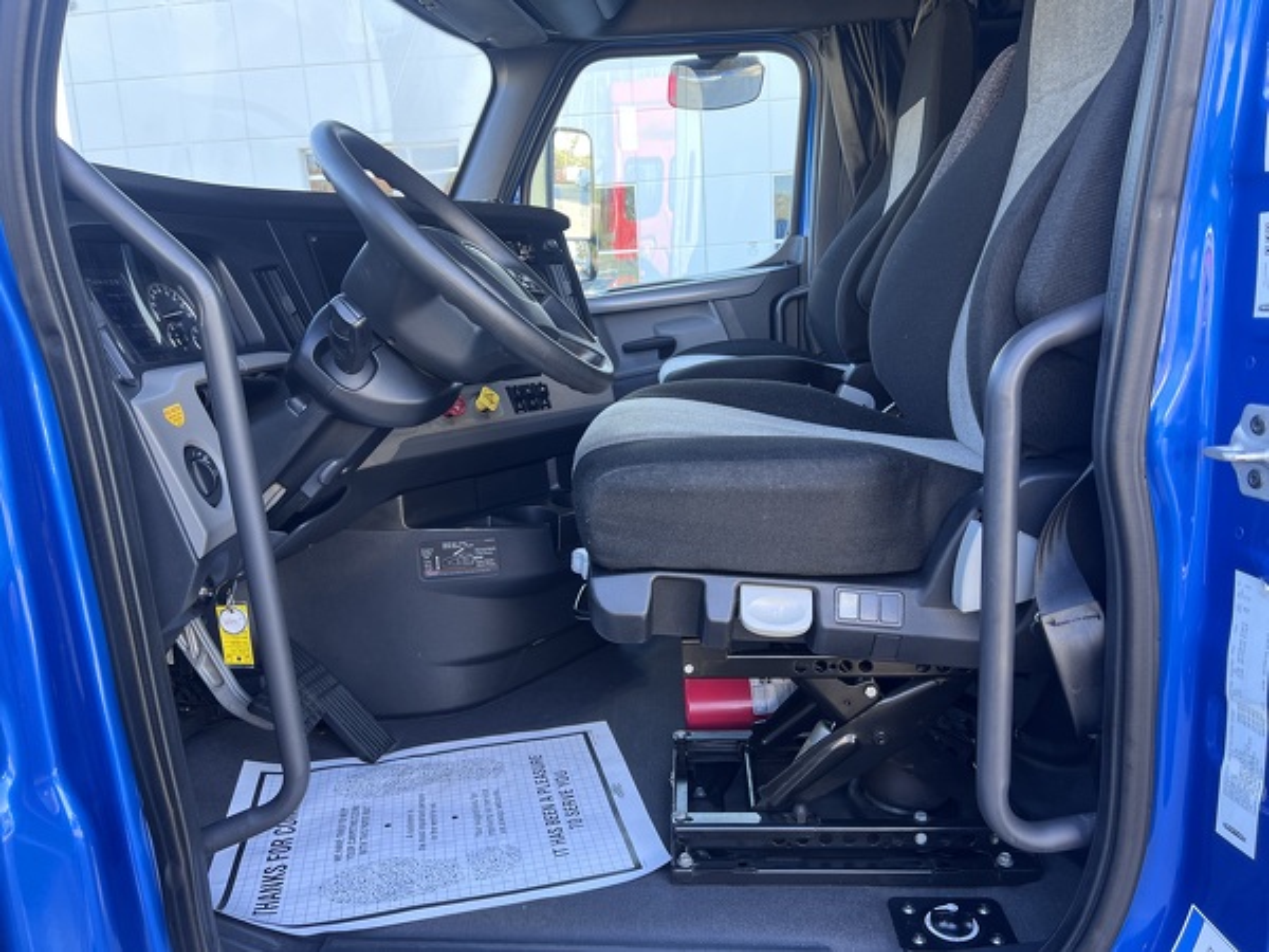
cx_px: 634
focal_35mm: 26
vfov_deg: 53.1
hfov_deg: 67.3
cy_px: 476
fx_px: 953
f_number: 1.5
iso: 80
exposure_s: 1/121
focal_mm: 5.7
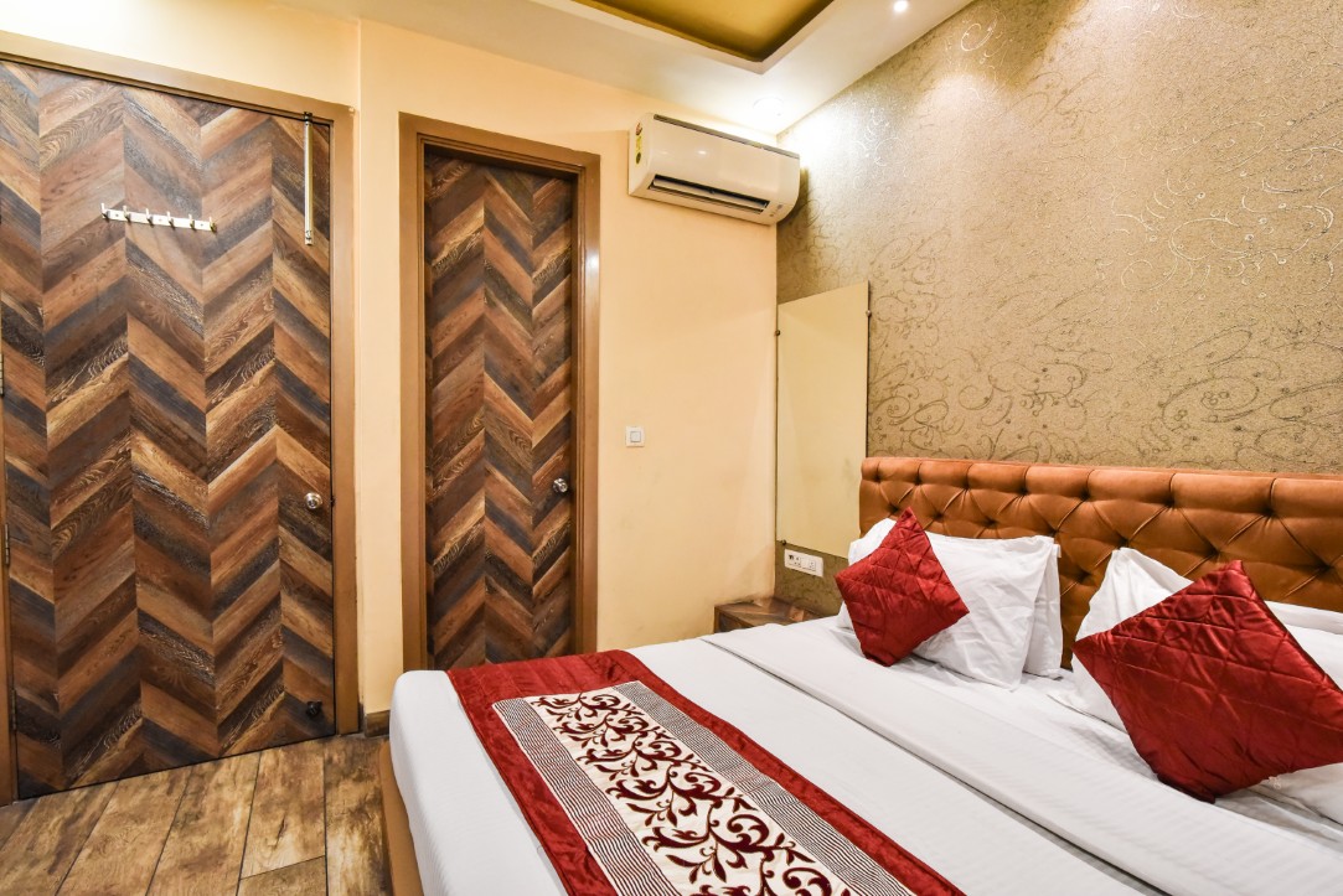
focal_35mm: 16
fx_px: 597
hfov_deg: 96.7
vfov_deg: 73.8
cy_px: 448
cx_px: 672
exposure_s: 1/50
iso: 3200
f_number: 8
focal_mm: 16
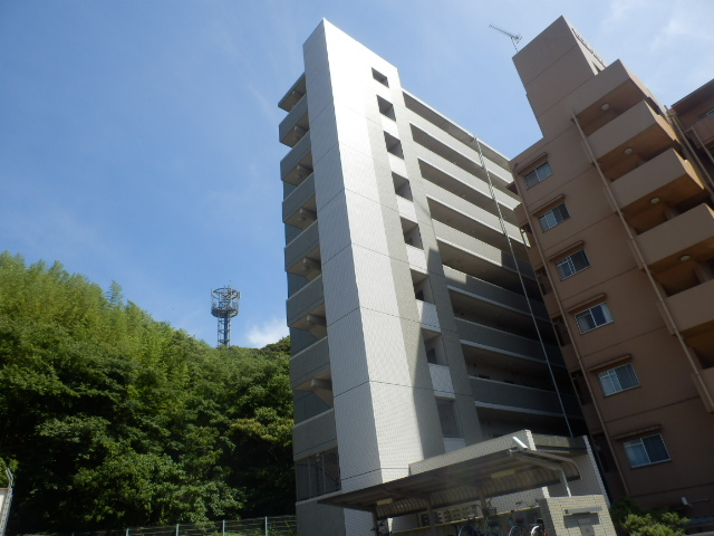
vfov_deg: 56.8
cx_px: 357
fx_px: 495
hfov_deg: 71.6
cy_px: 268
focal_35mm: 24
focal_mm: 4.2
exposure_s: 1/125
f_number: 7.9
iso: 80
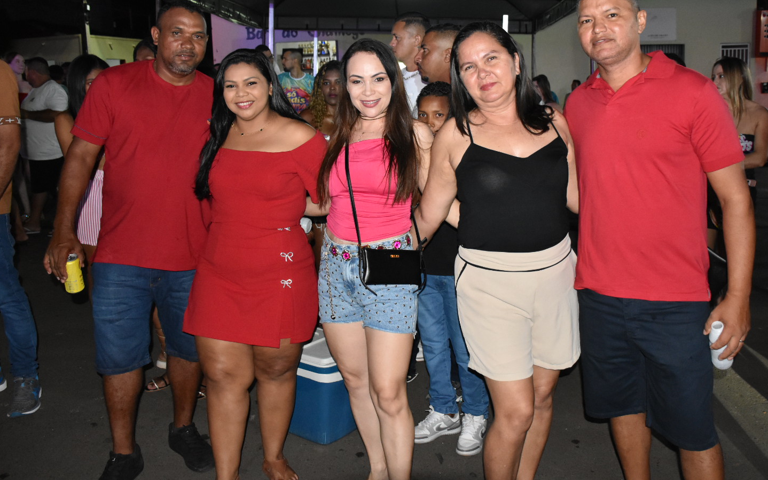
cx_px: 419
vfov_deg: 40.4
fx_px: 649
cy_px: 193
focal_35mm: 31
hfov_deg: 61.1
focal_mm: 18
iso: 2500
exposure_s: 1/100
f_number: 3.5
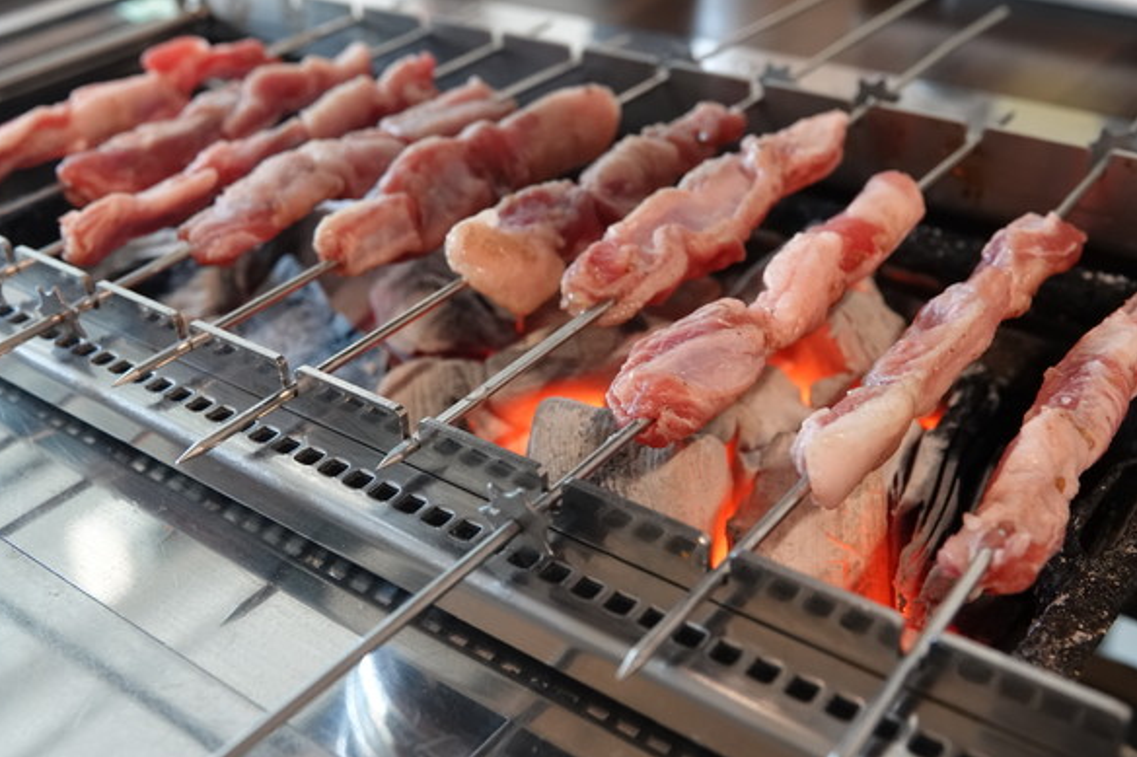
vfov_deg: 35.0
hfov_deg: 50.7
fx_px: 1200
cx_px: 555
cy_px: 385
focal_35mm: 38
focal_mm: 13.7
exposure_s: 1/40
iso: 1250
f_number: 3.2
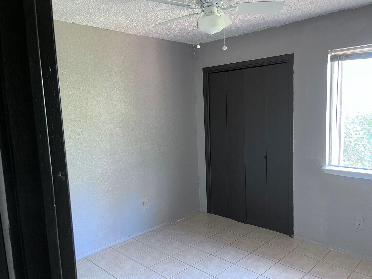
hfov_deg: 63.4
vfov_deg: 49.7
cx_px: 198
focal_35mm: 28
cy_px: 144
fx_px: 301
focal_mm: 5.1
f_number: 1.6
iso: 400
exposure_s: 1/60
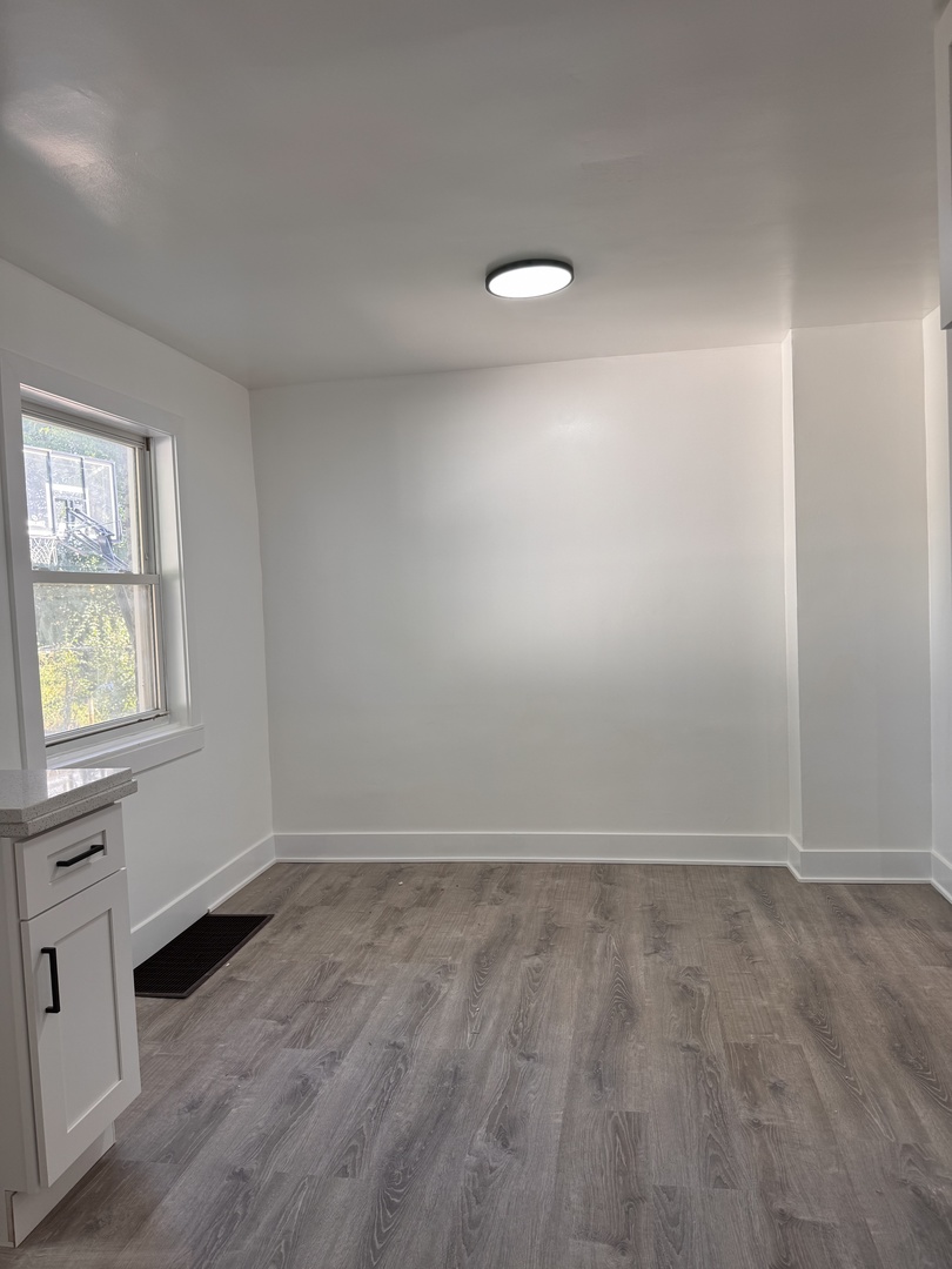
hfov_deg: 56.8
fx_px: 880
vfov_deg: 71.6
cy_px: 634
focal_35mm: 24
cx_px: 476
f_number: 1.78
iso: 100
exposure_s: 1/121
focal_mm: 6.76
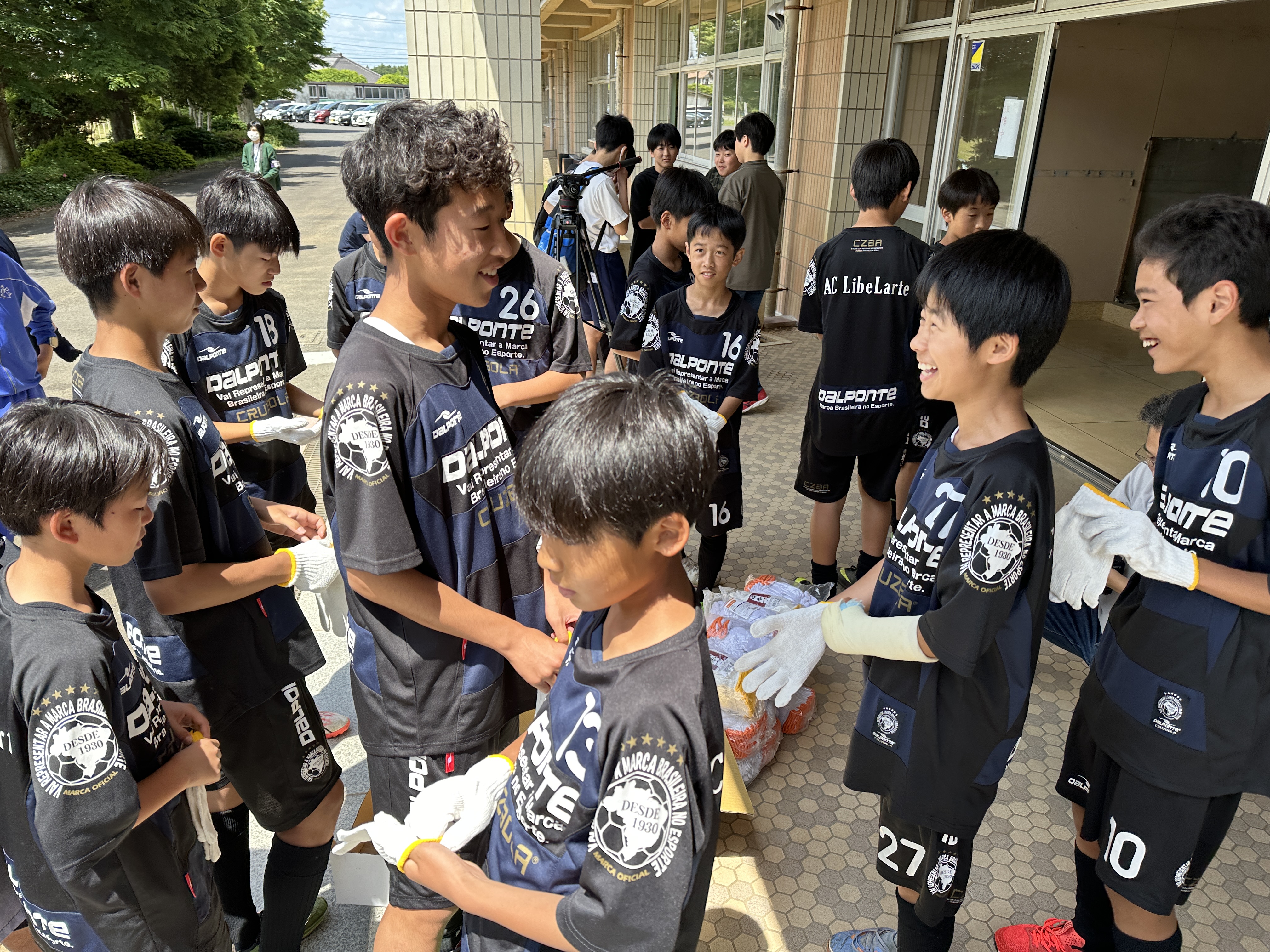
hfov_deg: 71.6
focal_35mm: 24
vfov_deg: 56.8
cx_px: 635
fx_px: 881
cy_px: 476
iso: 80
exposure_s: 1/903
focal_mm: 6.86
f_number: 1.78
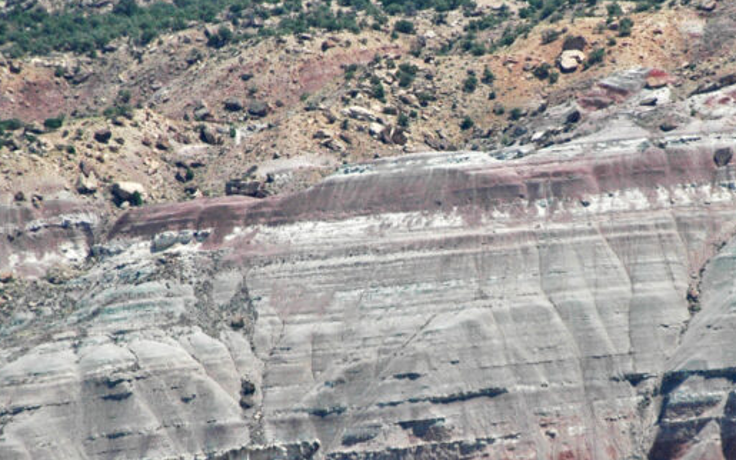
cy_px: 274
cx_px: 527
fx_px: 12177
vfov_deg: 2.2
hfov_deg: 3.5
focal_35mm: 607
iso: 500
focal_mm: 200
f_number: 6.3
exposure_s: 1/640
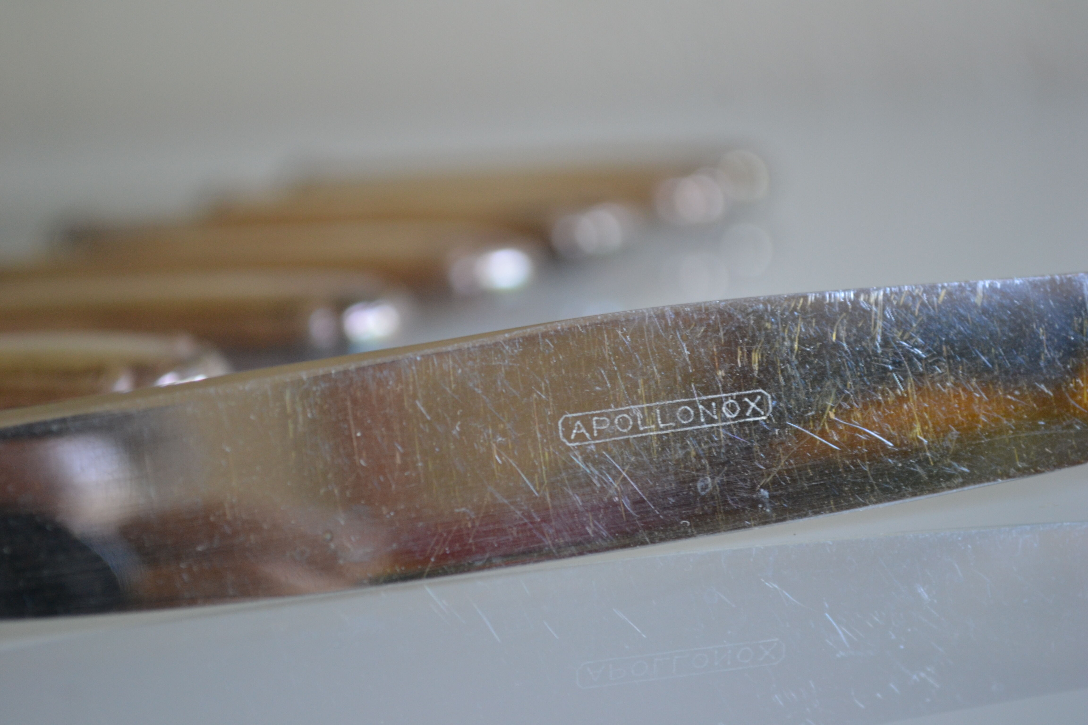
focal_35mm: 82
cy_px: 362
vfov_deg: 16.6
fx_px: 2493
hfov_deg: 24.6
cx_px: 544
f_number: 5.6
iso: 560
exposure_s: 1/15
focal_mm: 55
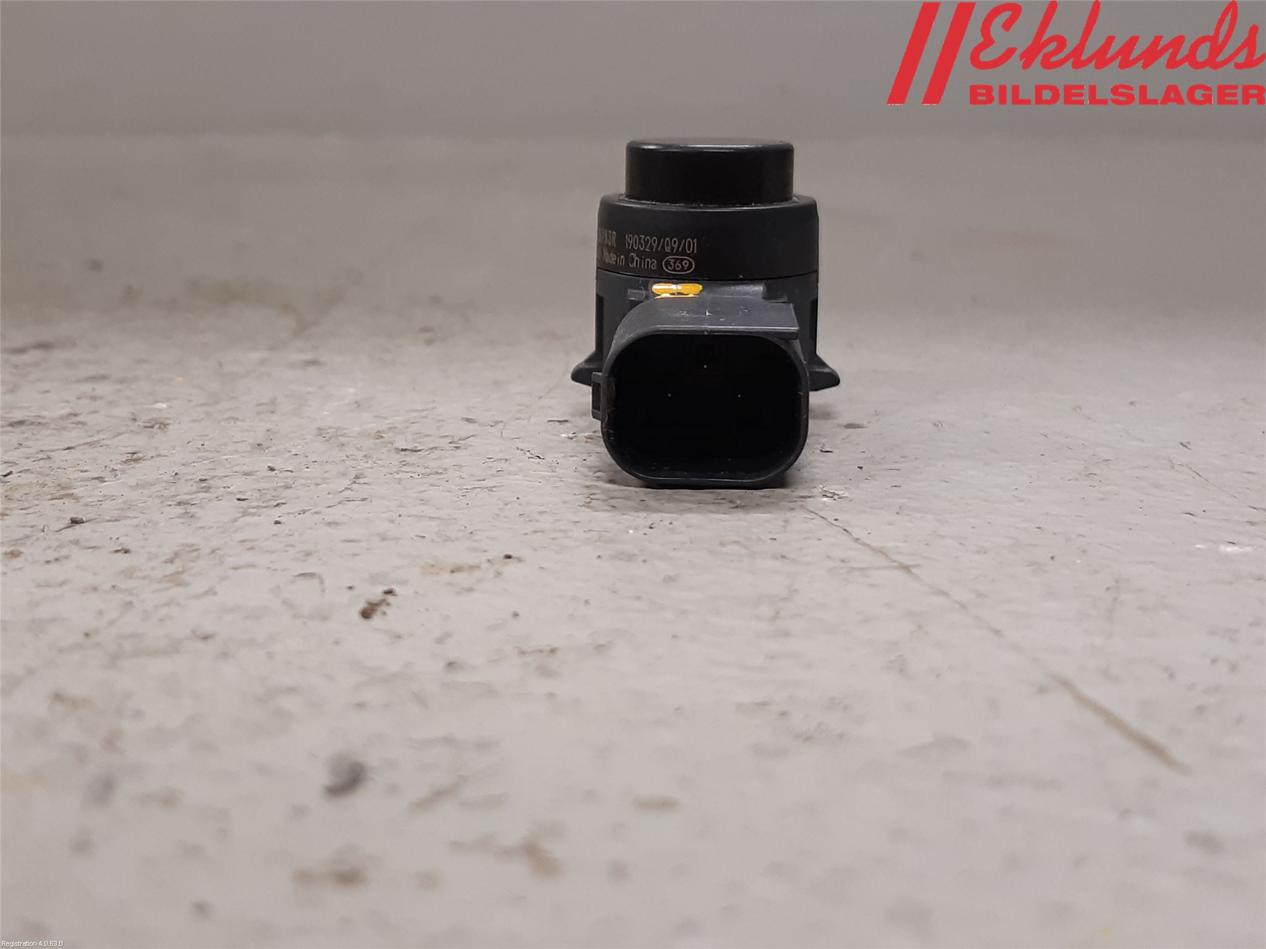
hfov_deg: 67.3
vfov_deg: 53.1
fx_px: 951
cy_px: 474
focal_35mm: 26
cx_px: 633
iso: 100
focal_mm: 3.93
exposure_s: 1/50
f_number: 1.7
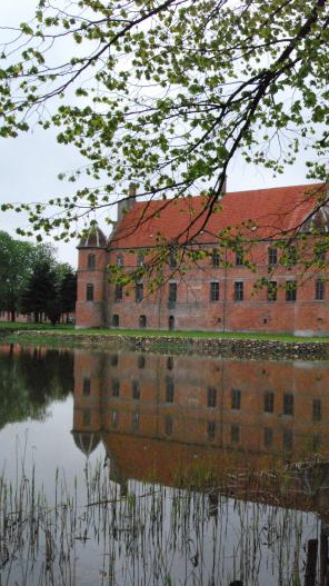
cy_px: 295
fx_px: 668
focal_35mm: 43
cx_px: 339
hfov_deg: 26.1
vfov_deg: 47.4
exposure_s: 1/640
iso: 3200
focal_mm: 18
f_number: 13
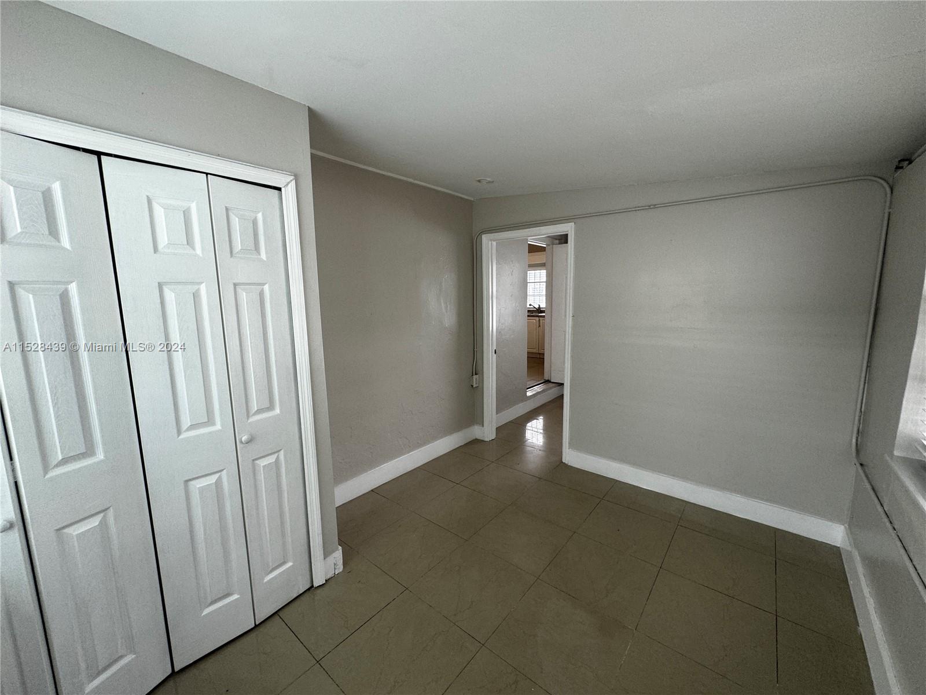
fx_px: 375
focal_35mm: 14
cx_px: 463
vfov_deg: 85.7
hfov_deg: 102.1
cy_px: 348
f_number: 2.2
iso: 125
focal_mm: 2.22
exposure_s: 1/99
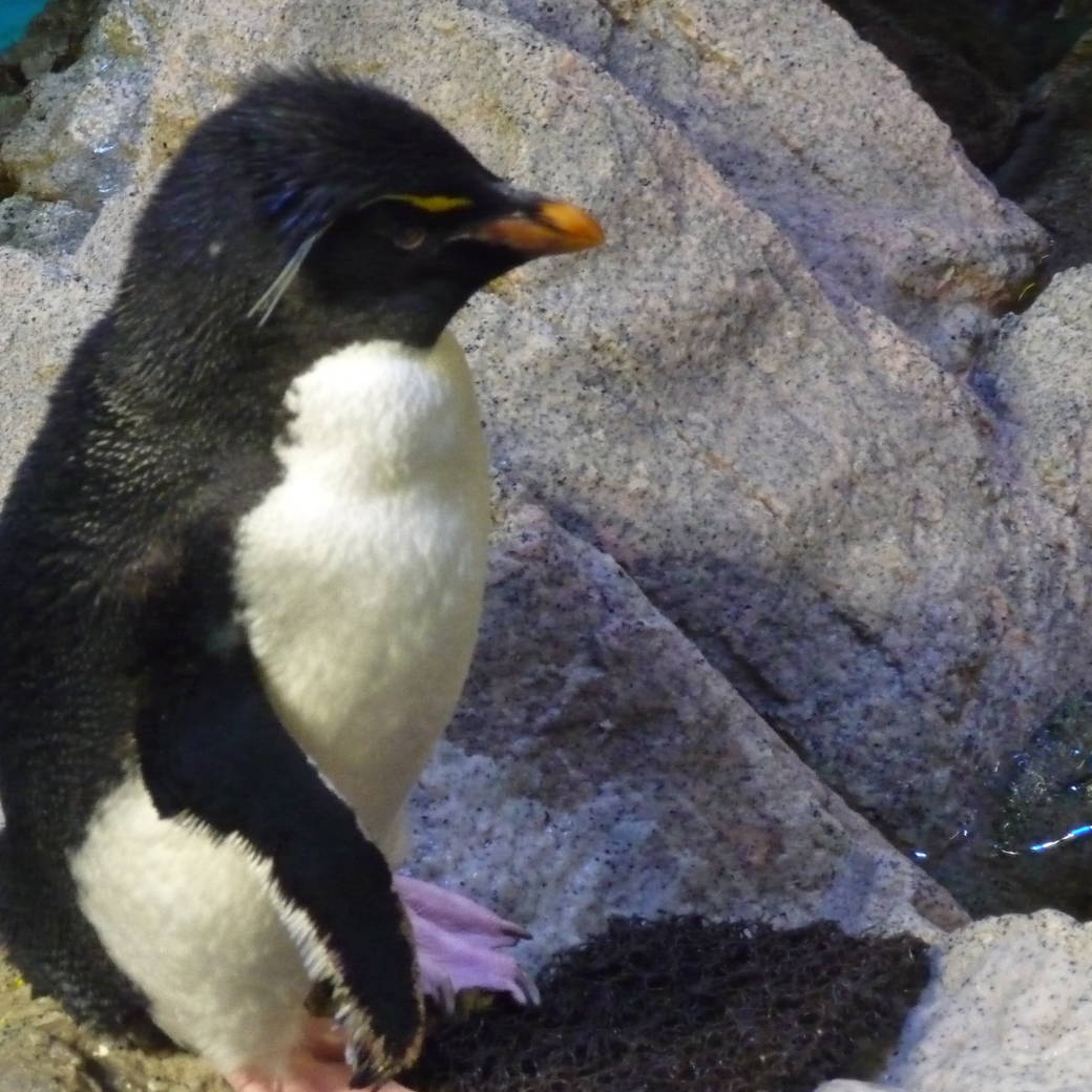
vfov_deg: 7.2
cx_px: 344
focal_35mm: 242
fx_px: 8637
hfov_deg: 7.2
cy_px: 629
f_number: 4.8
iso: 800
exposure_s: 1/50
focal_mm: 30.5
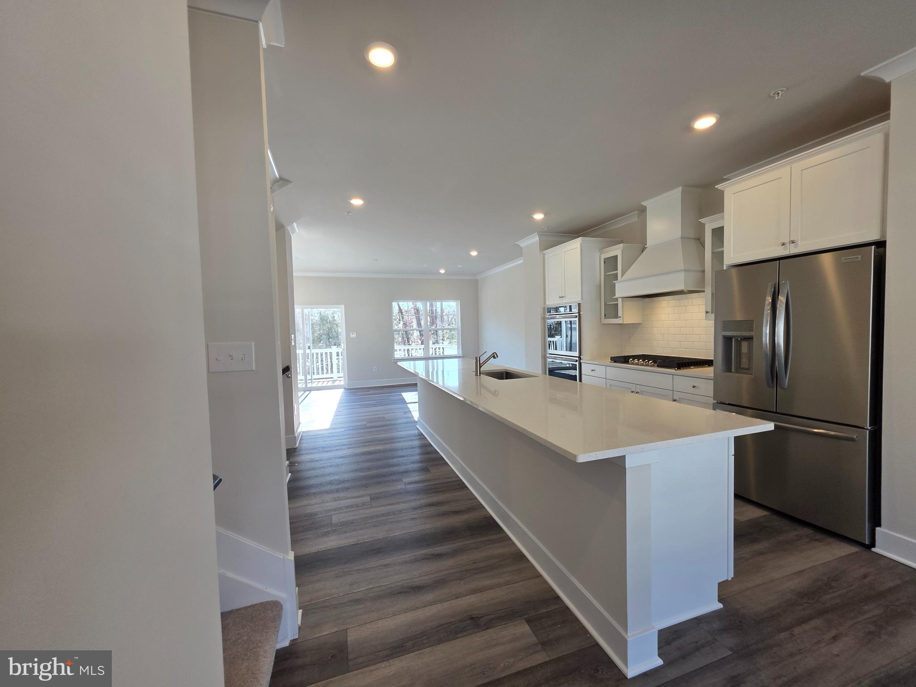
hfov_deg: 106.2
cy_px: 344
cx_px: 458
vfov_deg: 89.9
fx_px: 344
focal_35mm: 13
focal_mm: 2.2
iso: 50
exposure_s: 1/120
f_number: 1.9
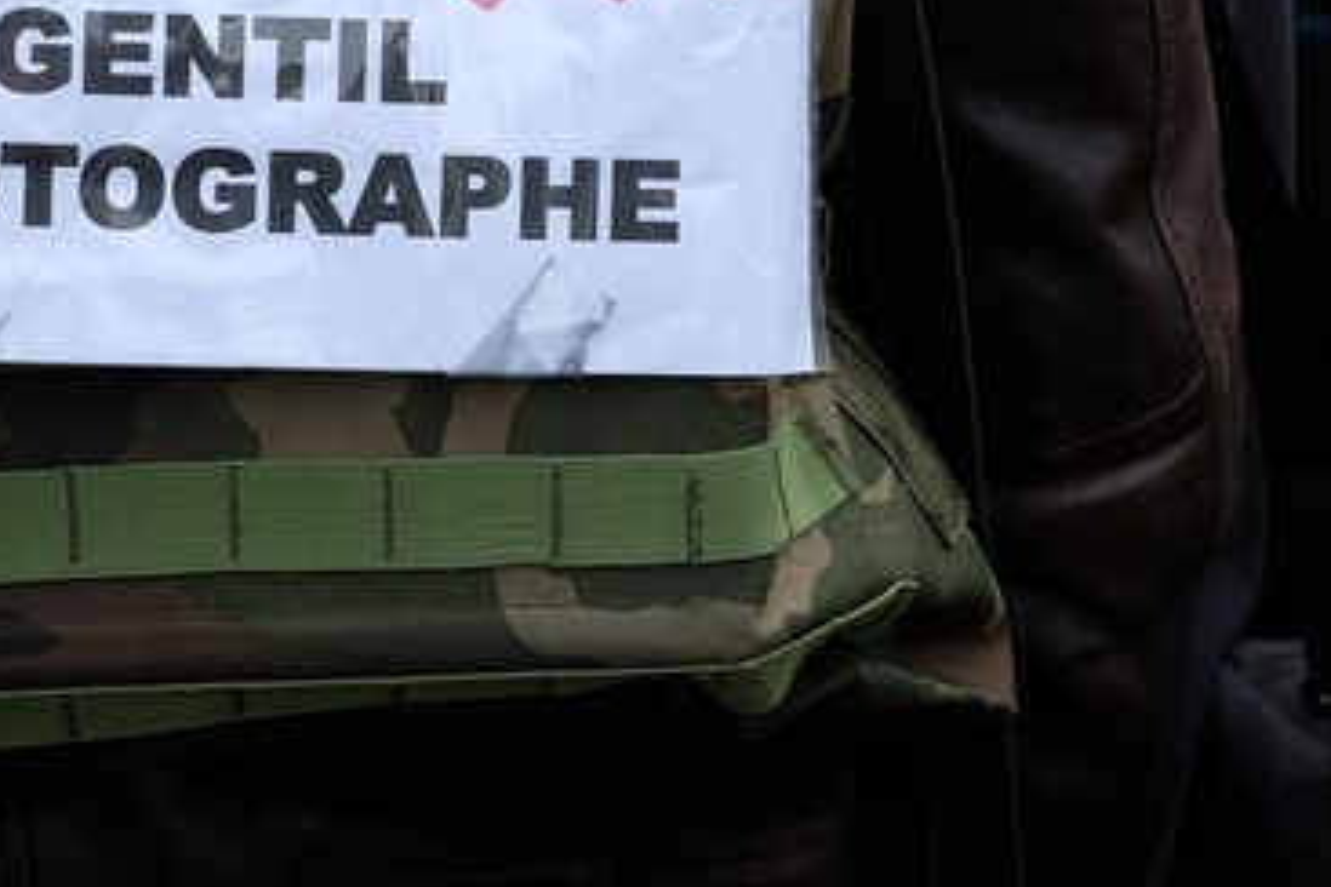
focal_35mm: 145
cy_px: -509
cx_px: 535
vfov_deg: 9.2
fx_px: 5361
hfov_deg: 14.1
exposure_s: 1/280
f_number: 5.6
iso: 500
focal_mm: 27
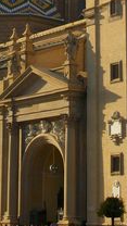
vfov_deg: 15.1
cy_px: 25
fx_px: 844
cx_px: 50
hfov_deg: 8.6
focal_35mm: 141
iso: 80
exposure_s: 1/203
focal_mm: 7.1
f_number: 6.3
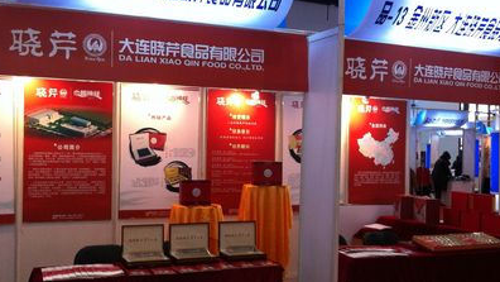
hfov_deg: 42.9
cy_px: 161
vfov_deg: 24.9
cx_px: 266
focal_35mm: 48
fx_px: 637
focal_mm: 3.85
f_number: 2.8
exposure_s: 1/15
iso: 200
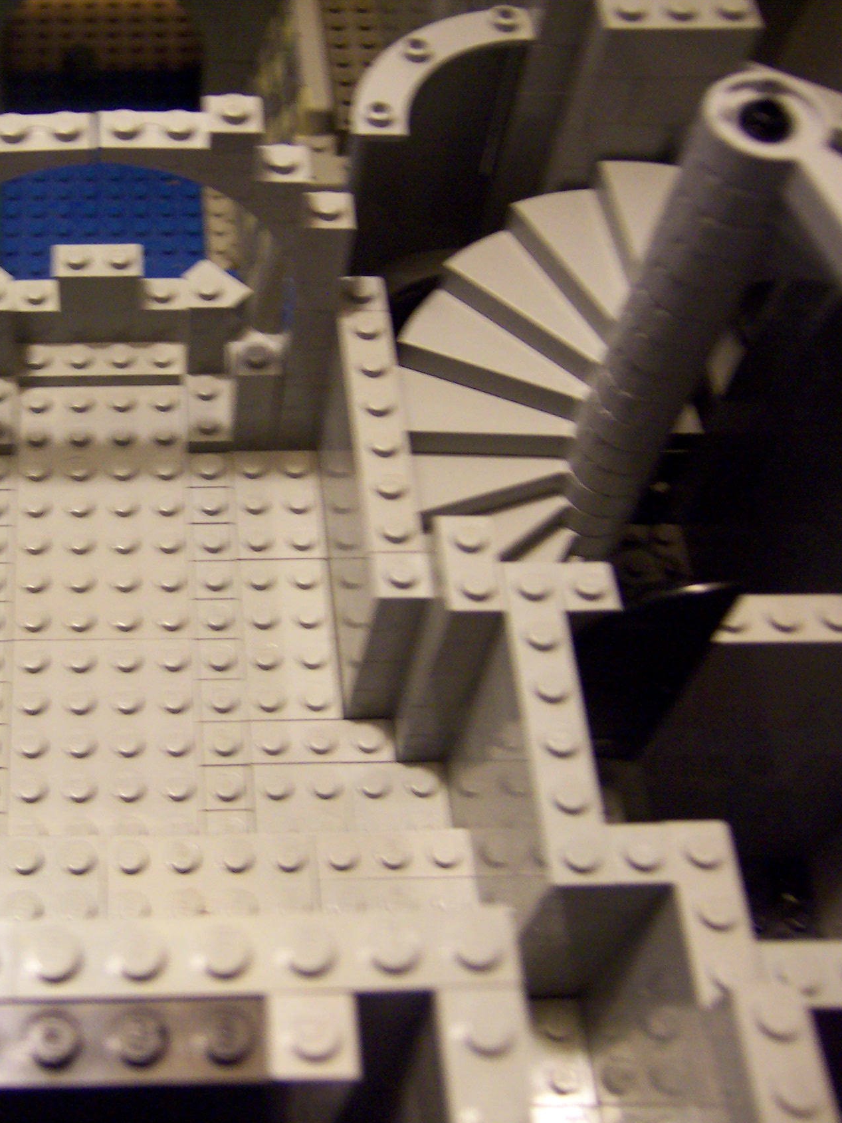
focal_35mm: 45
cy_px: 556
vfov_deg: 42.1
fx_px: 1460
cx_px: 105
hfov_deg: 30.9
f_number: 2.8
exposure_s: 1/8
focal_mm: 5.5
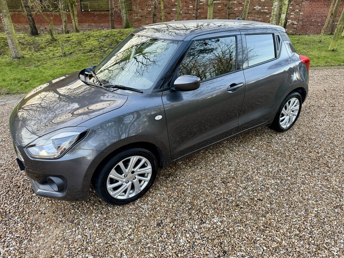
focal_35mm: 24
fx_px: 239
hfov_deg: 71.6
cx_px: 172
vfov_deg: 56.8
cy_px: 129
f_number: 1.78
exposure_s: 1/219
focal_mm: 6.76
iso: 160
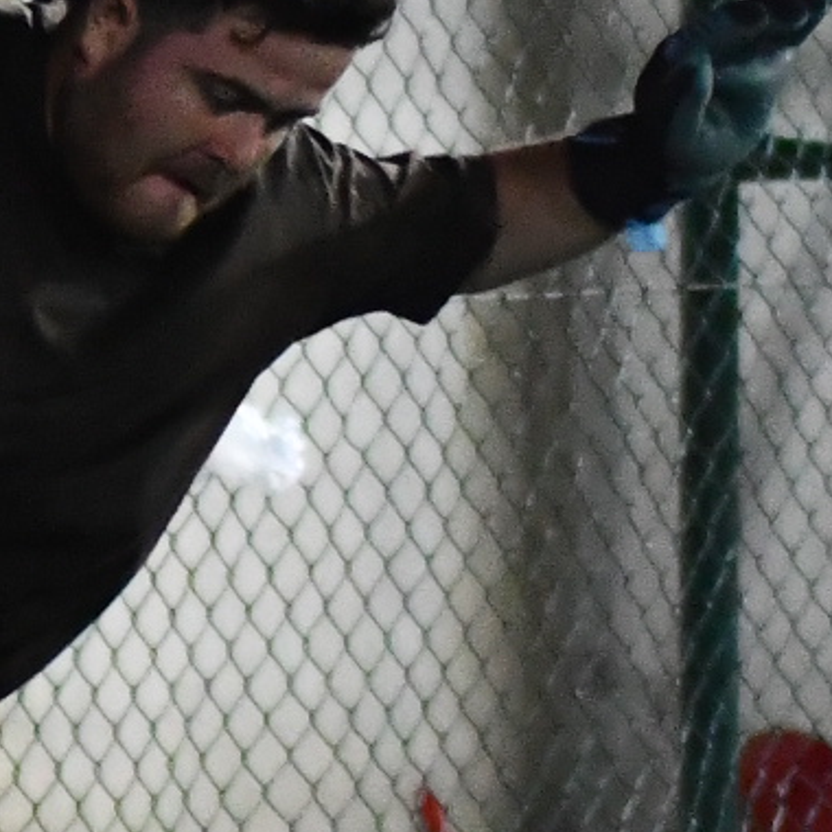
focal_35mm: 654
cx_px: -145
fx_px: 17784
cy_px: 515
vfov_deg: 2.7
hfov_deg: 2.7
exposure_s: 1/400
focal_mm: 70
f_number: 2.8
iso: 5000
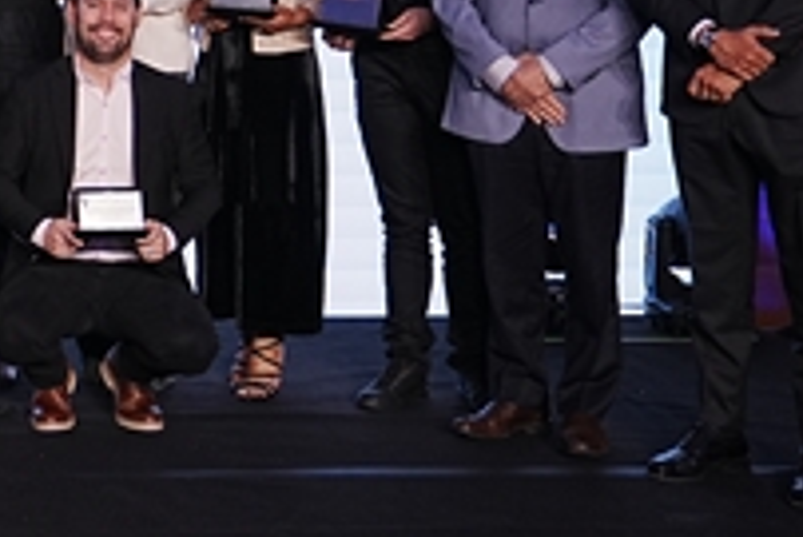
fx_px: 2120
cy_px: -105
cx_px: -290
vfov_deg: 14.0
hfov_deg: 19.5
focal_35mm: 95
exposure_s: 1/800
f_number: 2.8
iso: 1000
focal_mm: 30
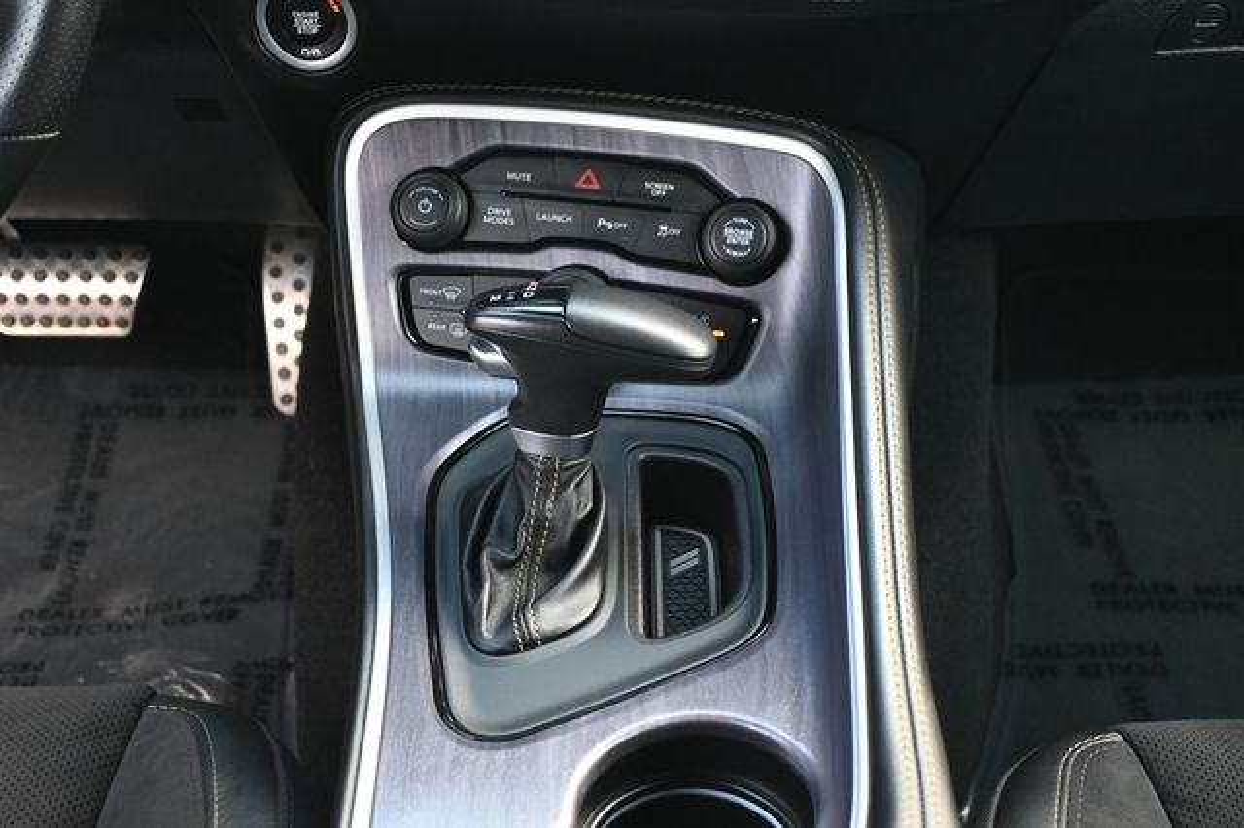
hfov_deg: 37.9
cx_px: 622
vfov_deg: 25.7
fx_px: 1813
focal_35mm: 52
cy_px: 414
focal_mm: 35
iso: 2500
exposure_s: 1/125
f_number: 5.3
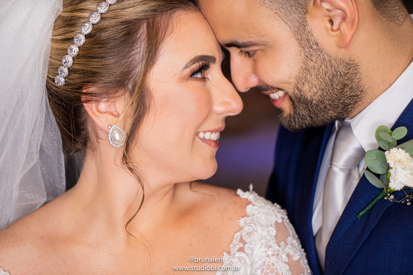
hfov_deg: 28.8
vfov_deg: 19.5
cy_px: 138
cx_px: 206
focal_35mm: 70
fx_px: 803
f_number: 4
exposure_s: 1/160
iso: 1000
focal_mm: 70
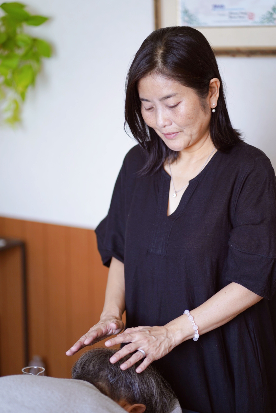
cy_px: 206
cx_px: 138
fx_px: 976
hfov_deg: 16.1
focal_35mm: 85
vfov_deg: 23.9
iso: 320
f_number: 1.8
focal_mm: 85
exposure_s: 1/100
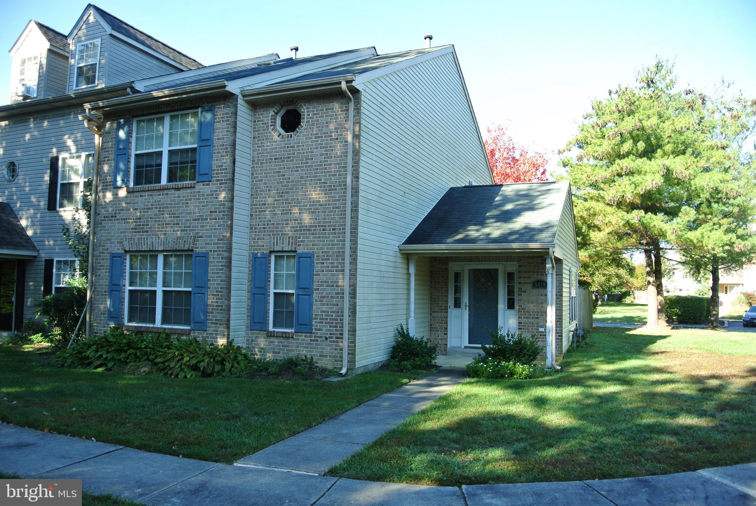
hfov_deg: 67.3
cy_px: 253
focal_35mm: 27
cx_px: 378
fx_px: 568
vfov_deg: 48.0
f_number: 4
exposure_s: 1/160
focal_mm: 10
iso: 100
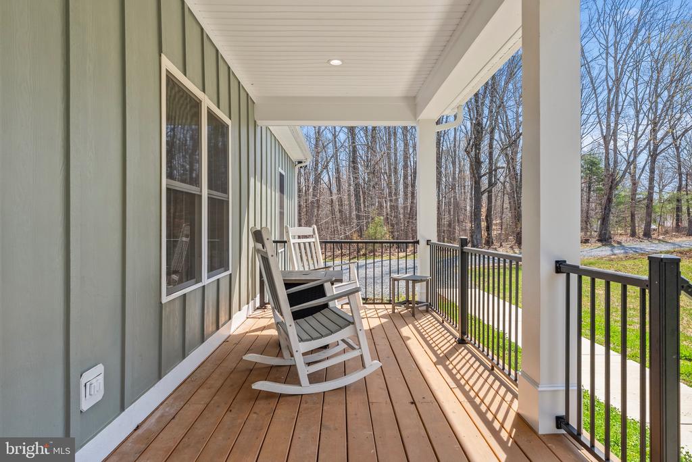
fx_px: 385
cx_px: 346
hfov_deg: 83.9
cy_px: 231
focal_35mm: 20
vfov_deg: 62.0
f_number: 8
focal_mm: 20
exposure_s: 1/200
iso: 800
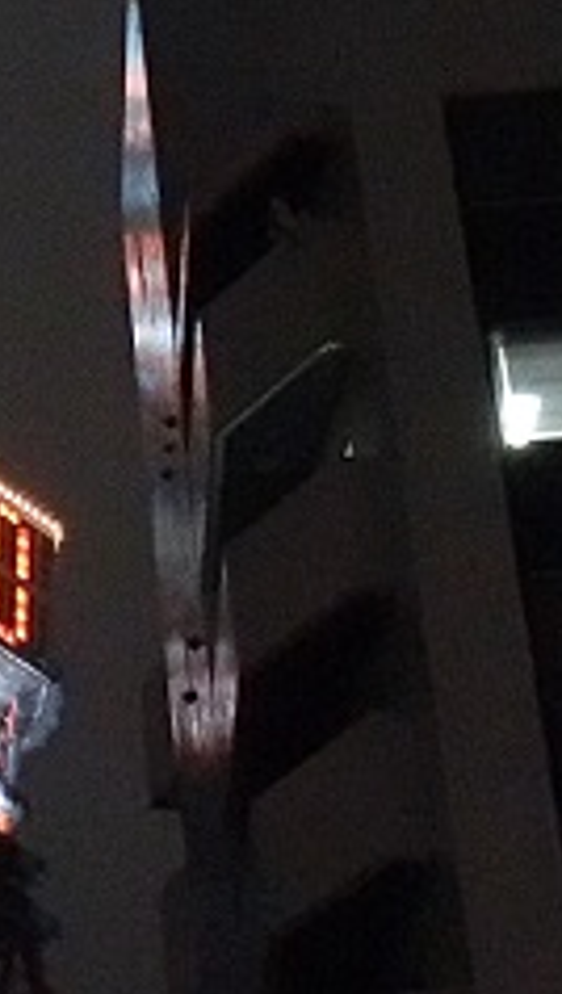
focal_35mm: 165
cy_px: 516
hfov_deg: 7.3
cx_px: -193
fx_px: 4354
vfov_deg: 13.0
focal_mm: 6.9
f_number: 4.1
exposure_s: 1/8
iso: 800
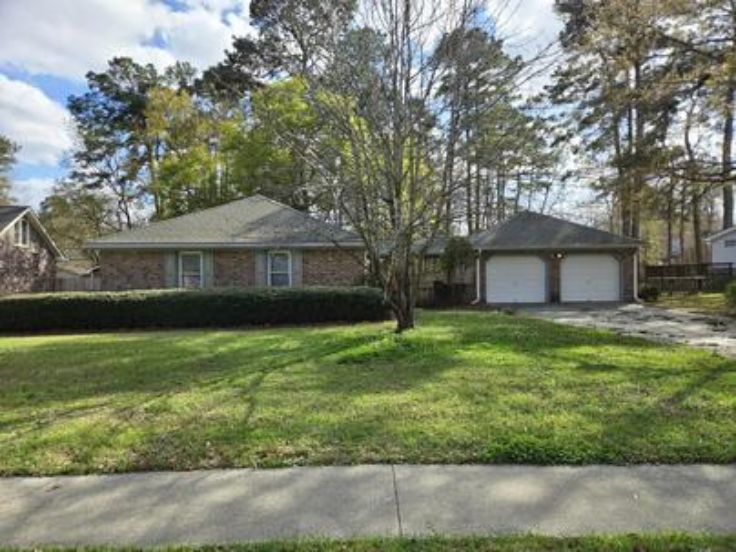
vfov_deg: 58.9
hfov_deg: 73.9
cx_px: 368
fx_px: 489
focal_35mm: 23
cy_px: 276
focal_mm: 5.4
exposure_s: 1/1135
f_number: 1.8
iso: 25
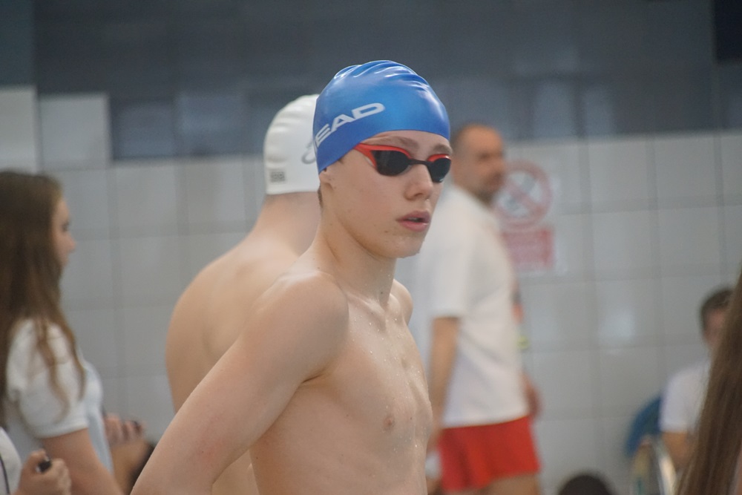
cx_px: 371
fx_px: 5565
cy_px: 248
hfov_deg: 7.6
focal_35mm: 270
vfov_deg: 5.1
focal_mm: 180
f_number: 6.3
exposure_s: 1/125
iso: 3200
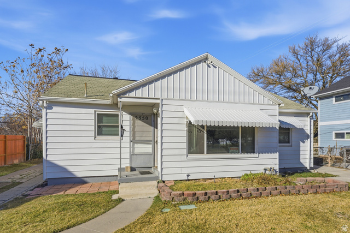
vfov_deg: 63.5
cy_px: 116
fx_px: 189
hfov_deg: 85.7
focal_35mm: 19
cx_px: 175
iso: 640
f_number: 8
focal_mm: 19.4
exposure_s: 1/8000
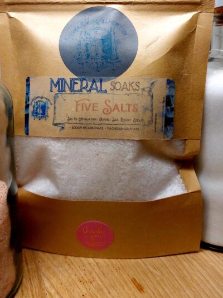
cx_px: 109
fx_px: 309
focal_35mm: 36
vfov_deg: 50.6
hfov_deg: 39.7
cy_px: 104
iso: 160
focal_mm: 5.23
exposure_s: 1/100
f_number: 1.8
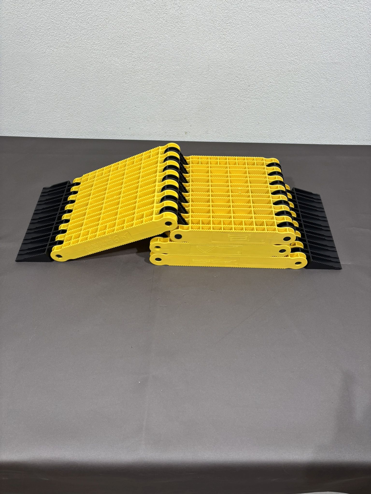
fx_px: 372
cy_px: 247
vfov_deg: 67.3
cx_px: 186
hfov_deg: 53.1
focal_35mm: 26
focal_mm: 5.96
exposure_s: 1/100
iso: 64
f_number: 1.6
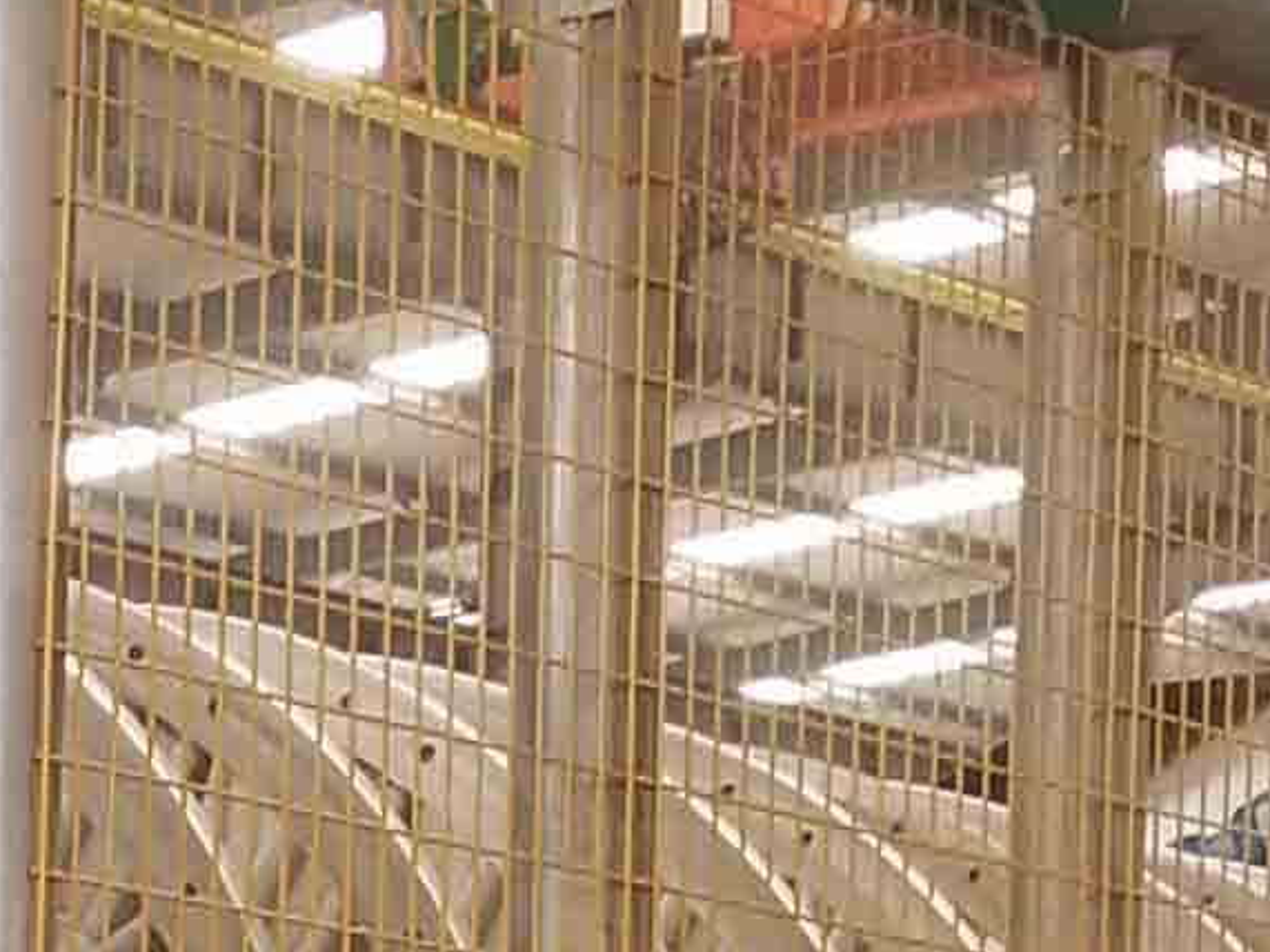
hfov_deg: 8.8
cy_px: 1915
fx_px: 7776
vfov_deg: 6.8
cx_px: -1379
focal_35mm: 212
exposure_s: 1/50
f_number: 1.8
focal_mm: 3.95
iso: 256
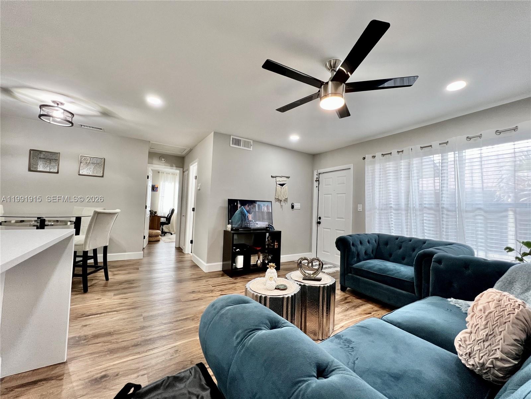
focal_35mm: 13
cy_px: 200
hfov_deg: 106.2
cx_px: 266
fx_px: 199
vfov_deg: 89.9
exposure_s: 1/120
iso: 200
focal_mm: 1.57
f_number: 1.8
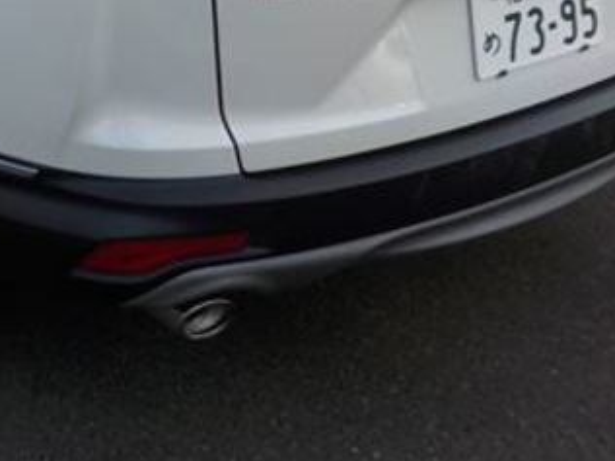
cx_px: 93
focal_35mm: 76
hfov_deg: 25.1
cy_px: -74
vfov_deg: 18.5
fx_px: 1350
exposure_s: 1/640
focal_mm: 4.1
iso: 125
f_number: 3.3
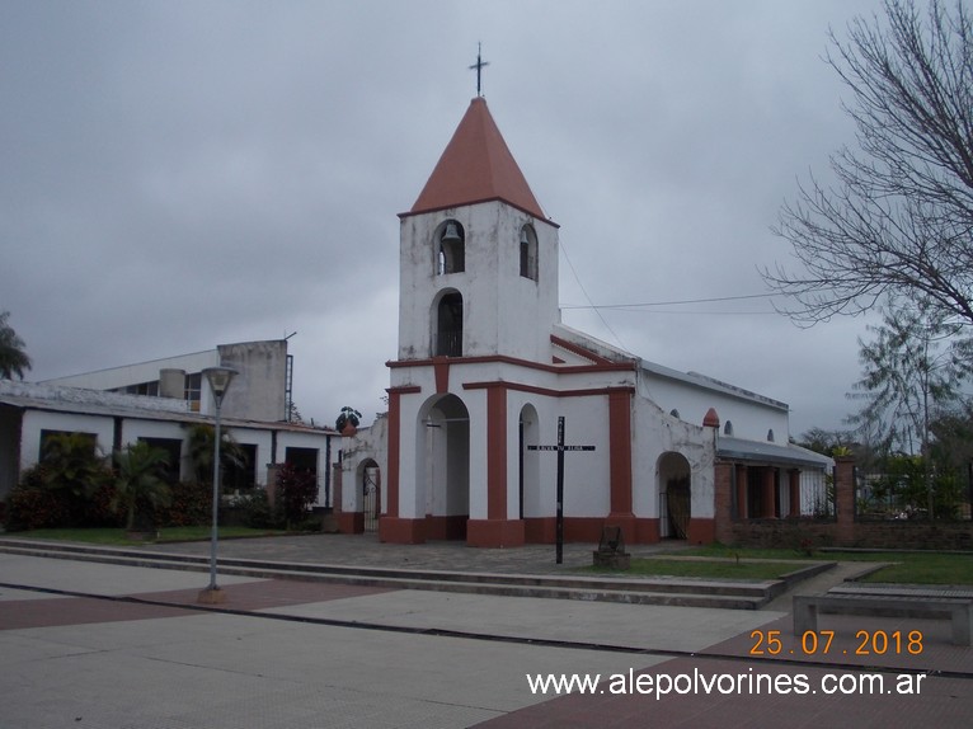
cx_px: 486
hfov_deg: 49.0
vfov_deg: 37.7
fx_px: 1068
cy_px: 364
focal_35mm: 38
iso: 80
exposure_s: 1/160
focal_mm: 5.3
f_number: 6.2
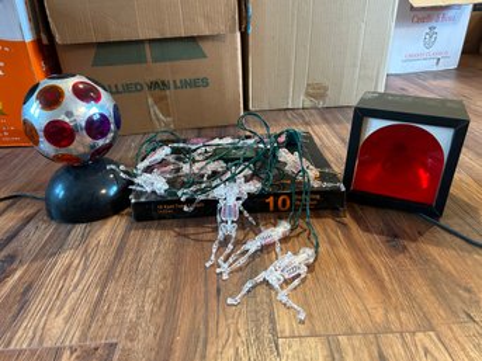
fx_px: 362
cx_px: 241
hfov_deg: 67.3
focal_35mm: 26
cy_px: 180
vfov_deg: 53.0
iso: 400
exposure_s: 1/60
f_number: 1.5
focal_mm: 5.7
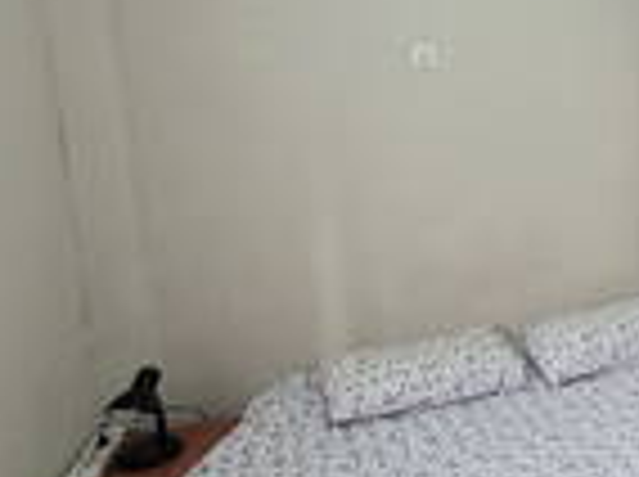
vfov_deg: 42.5
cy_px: 176
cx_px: 616
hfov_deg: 47.5
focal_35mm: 33
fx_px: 608
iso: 320
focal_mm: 1.74
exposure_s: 1/60
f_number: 2.2
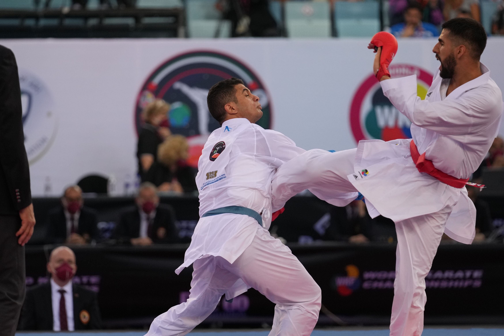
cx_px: 252
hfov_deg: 7.0
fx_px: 4129
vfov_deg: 4.7
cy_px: 168
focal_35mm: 295
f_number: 2.8
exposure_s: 1/1000
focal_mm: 197
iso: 2000
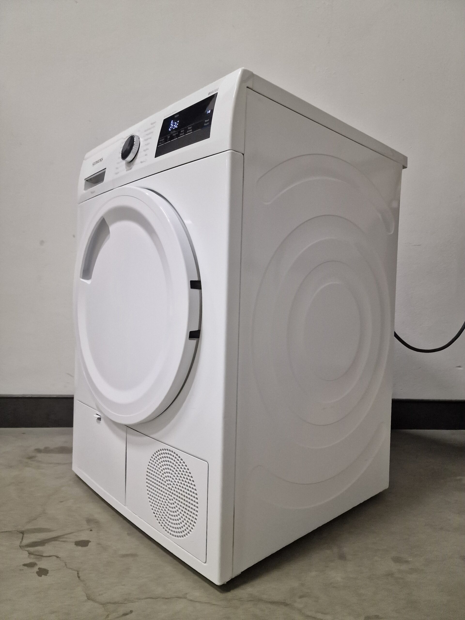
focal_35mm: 23
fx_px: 412
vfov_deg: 73.9
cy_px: 310
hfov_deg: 58.9
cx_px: 232
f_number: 1.8
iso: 640
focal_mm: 6.4
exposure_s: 1/50
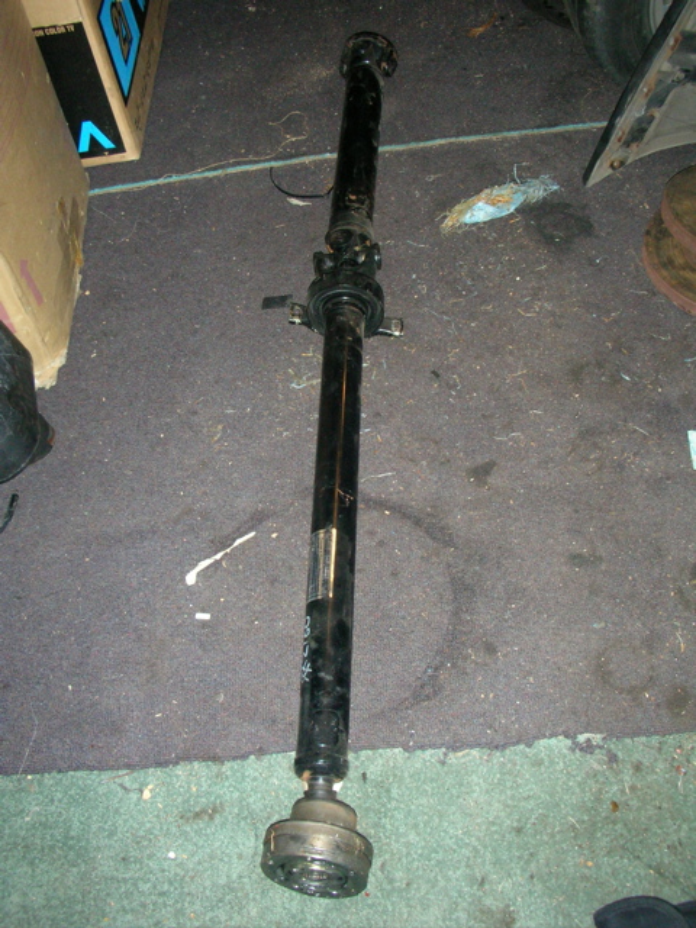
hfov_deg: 40.7
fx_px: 938
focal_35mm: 35
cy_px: 464
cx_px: 348
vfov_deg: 52.6
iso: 200
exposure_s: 1/60.1
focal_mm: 5.8
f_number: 3
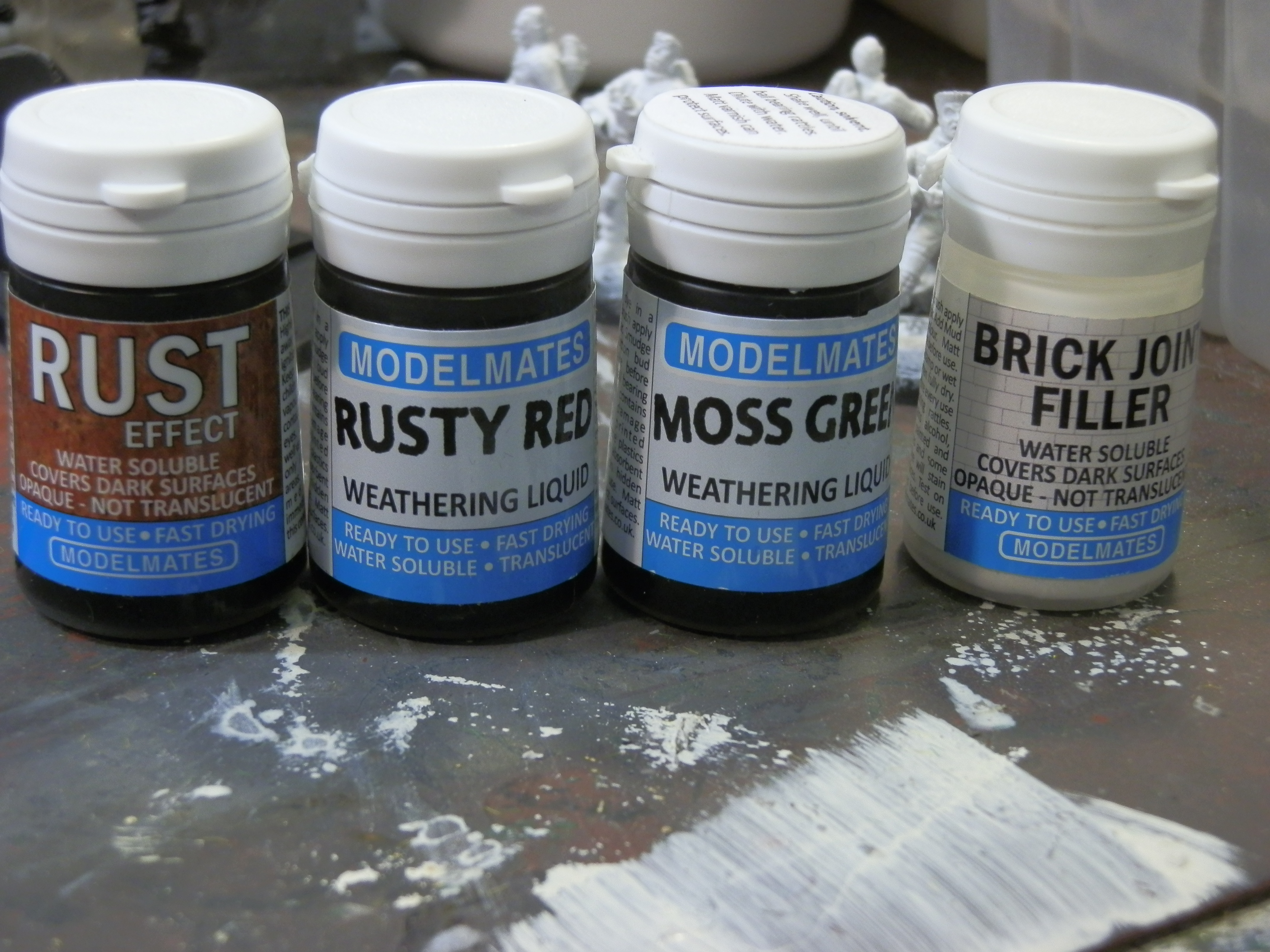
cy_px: 476
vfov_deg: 24.0
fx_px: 2238
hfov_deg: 31.7
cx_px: 635
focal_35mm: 61
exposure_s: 1/20
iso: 200
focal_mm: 10.99
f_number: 3.7
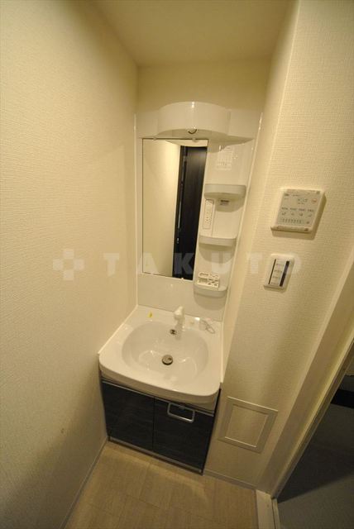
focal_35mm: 12
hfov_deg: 90.1
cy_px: 264
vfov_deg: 112.6
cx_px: 177
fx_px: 177
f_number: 4.5
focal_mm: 8
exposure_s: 1/60
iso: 800
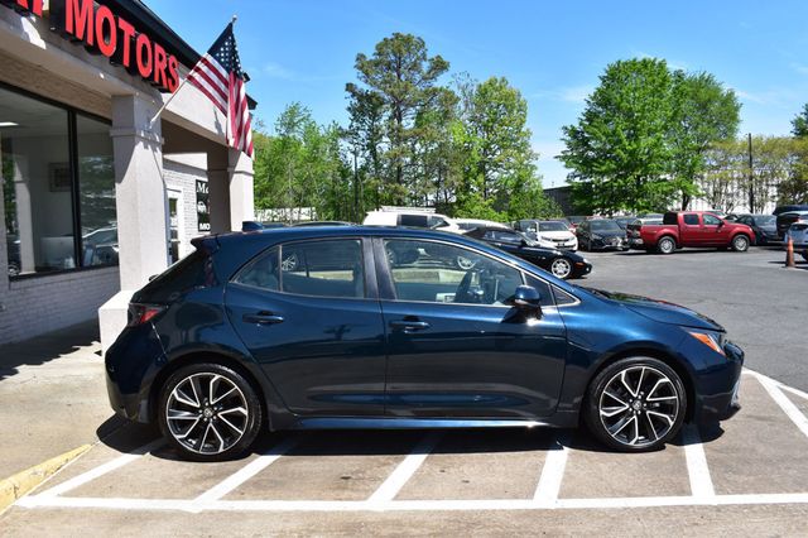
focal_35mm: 30
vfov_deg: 43.6
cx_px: 404
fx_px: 673
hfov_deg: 62.0
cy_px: 269
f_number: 11
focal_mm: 20
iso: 400
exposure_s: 1/500
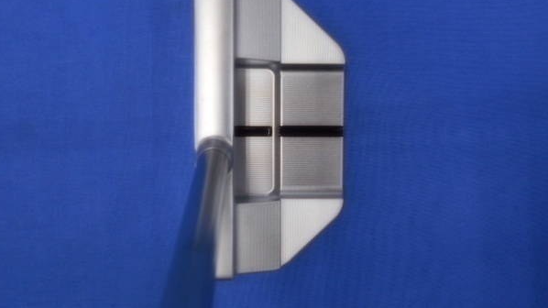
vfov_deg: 33.7
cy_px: 141
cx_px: 270
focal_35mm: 35
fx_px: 508
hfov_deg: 56.6
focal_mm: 5.1
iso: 140
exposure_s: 1/30
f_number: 3.4
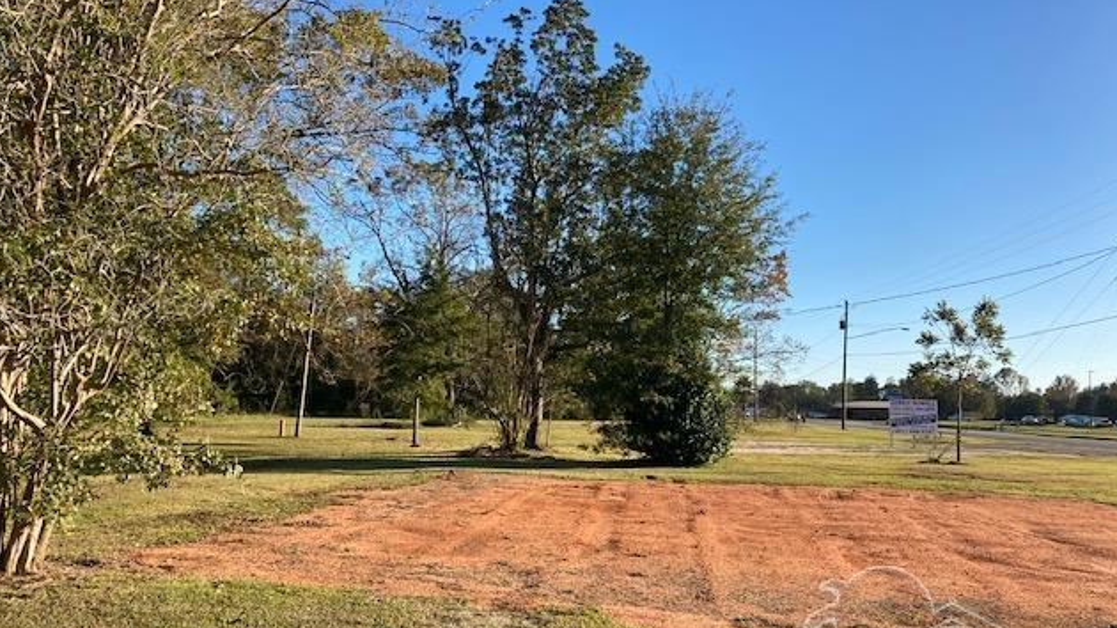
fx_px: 918
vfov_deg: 37.7
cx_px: 555
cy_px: 334
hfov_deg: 62.6
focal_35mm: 31
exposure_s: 1/1116
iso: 20
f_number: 1.8
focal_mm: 3.99
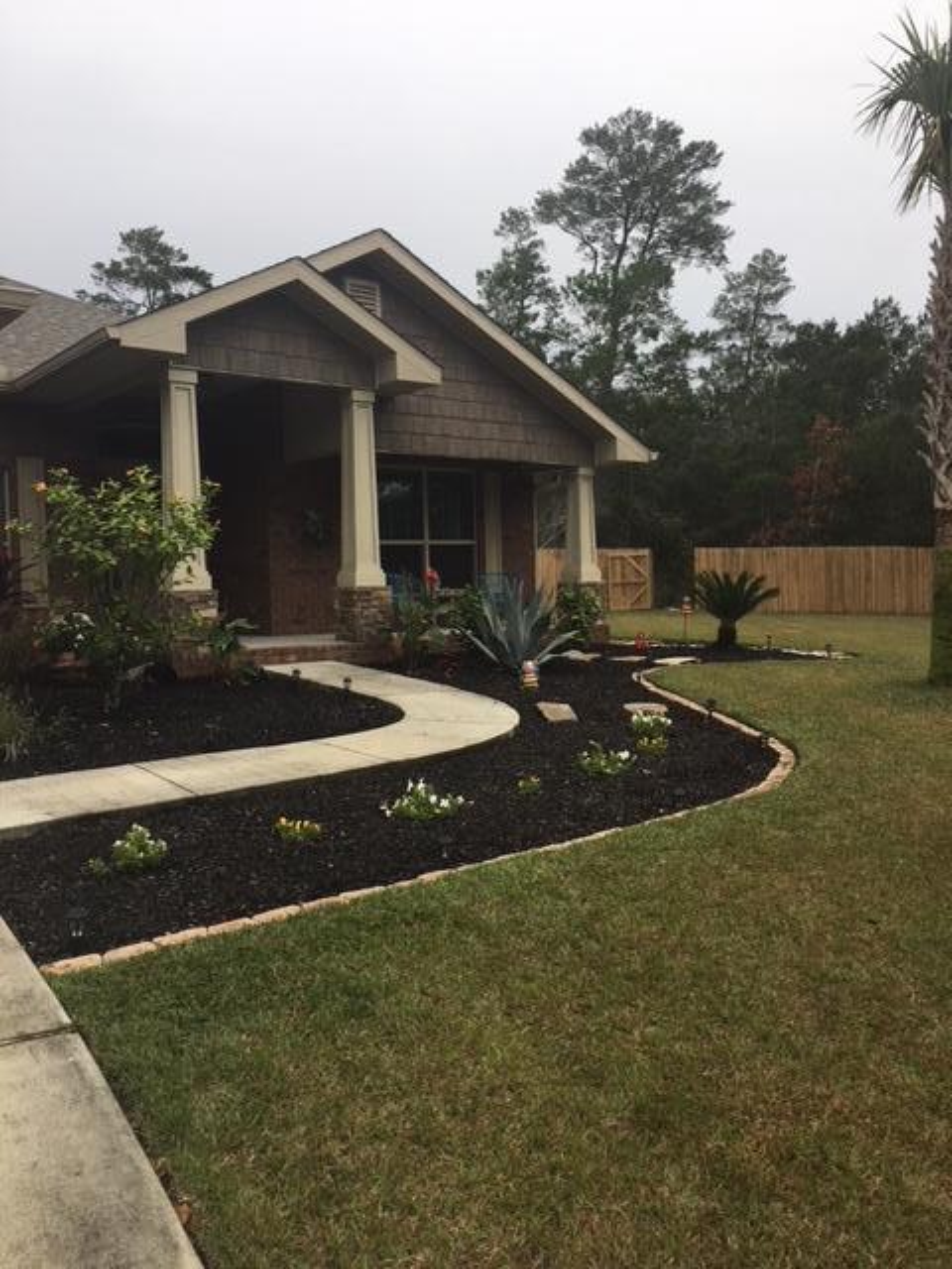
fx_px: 1063
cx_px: 476
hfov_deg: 48.2
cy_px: 634
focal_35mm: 29
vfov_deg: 61.7
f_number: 2.2
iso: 25
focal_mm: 4.15
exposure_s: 1/513
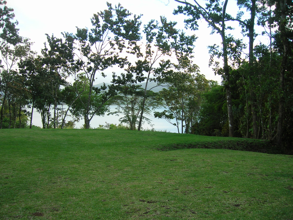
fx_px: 288
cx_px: 146
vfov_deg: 41.7
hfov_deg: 54.0
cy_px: 110
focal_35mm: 34
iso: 50
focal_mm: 5.7
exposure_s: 1/81.6
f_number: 2.9
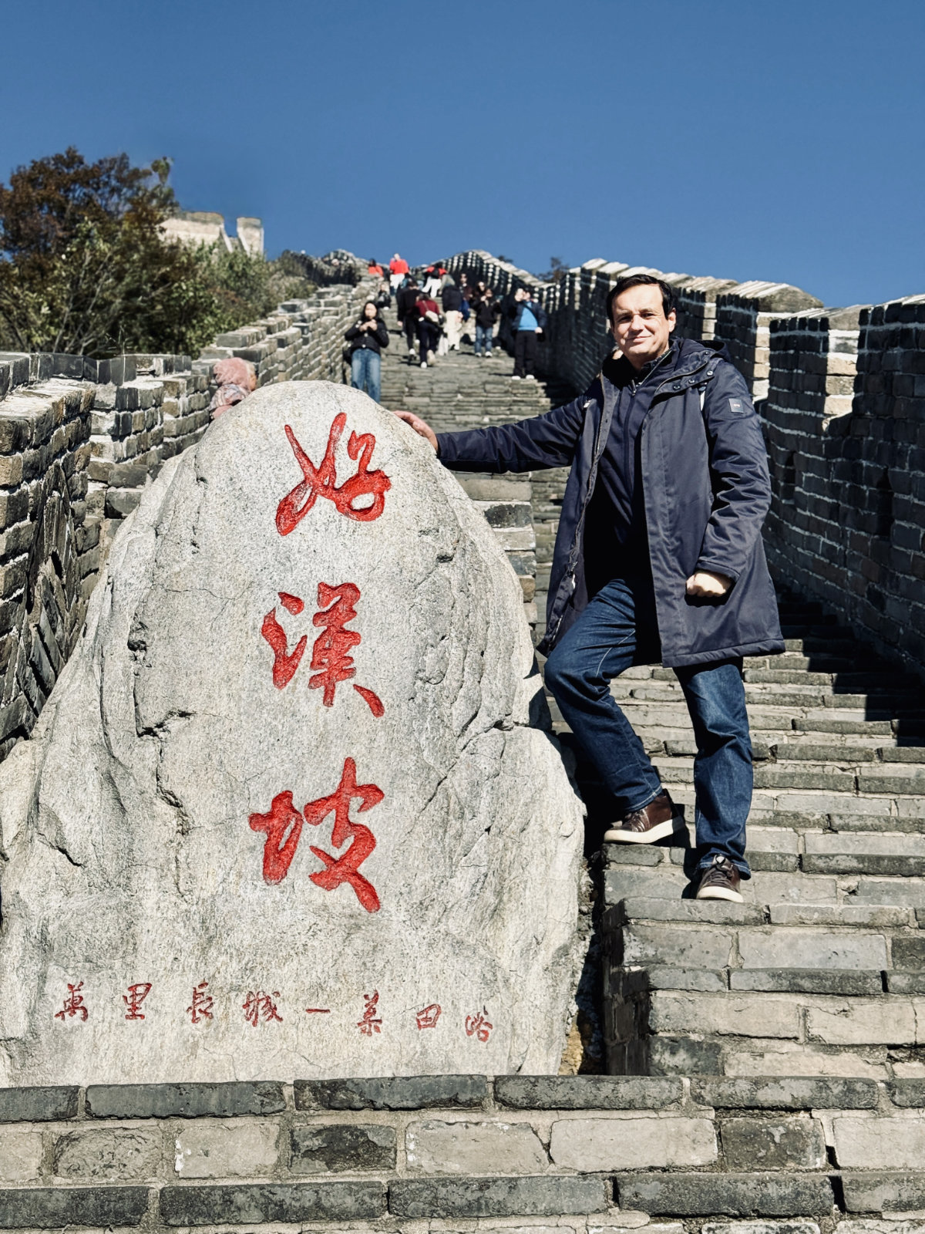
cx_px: 462
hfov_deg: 30.3
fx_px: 1710
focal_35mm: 48
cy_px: 617
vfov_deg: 39.7
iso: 64
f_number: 1.8
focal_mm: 6.8
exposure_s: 1/6536
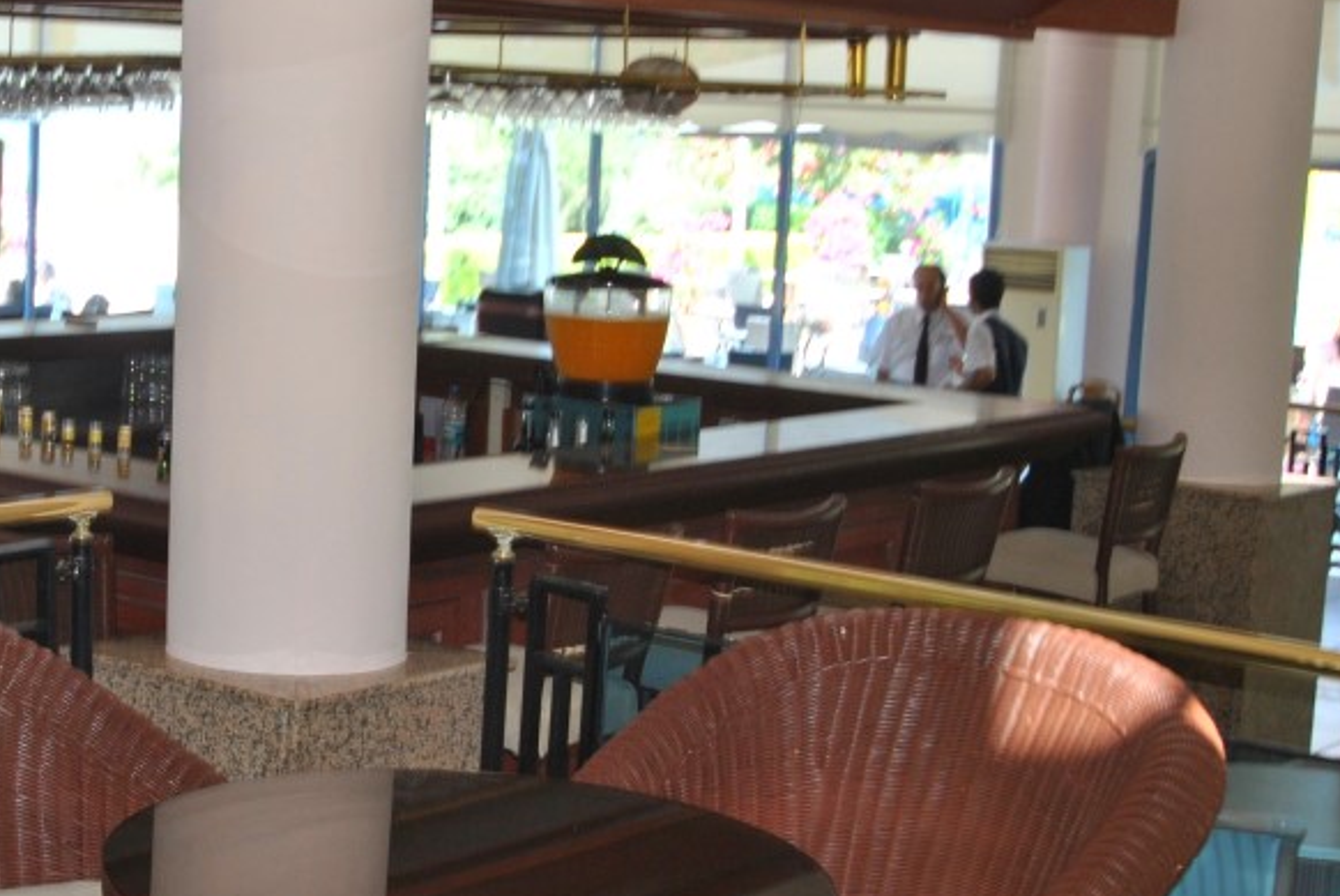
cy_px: 488
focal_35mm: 71
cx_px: 381
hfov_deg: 28.1
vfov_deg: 19.2
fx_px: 2645
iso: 200
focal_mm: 24
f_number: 4.5
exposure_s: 1/60
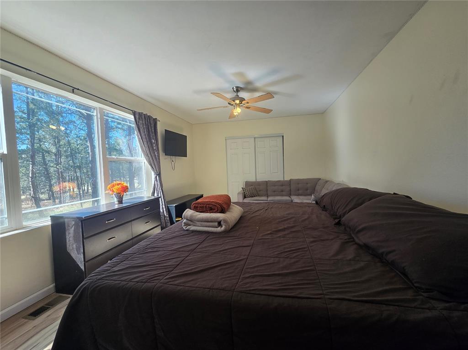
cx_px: 234
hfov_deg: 106.2
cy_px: 175
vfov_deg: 89.9
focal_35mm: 13
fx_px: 176
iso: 50
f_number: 2.2
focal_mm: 2.2
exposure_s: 1/134
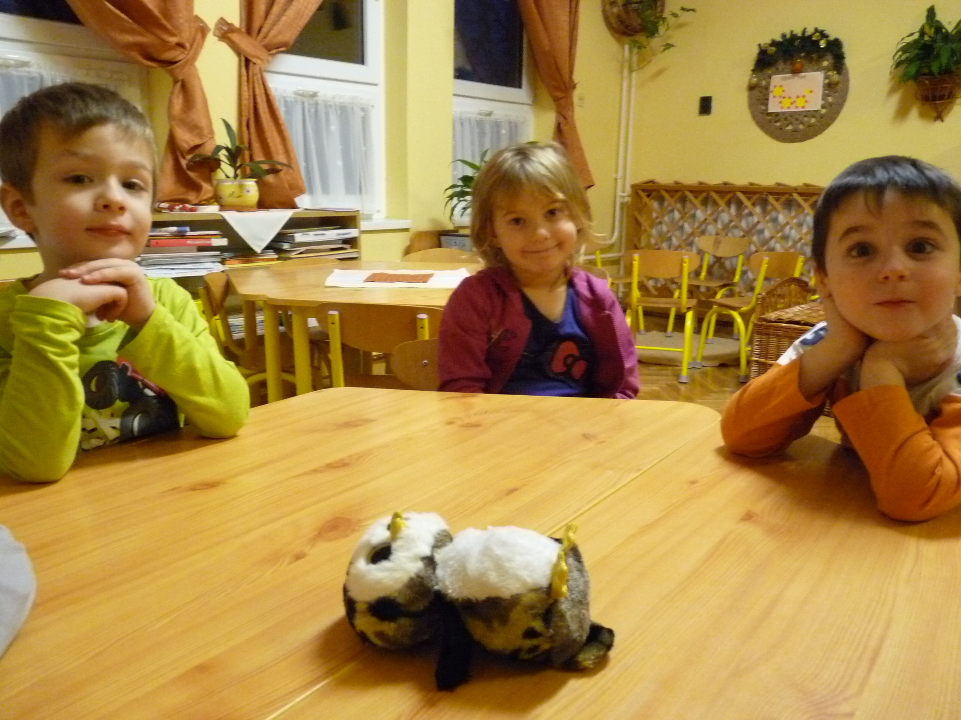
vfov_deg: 51.4
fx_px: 750
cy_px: 360
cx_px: 480
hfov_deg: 65.3
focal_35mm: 27
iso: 800
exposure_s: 1/13
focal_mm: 4.8
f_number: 2.8
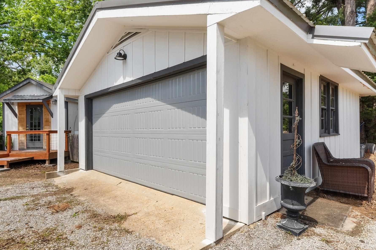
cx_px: 206
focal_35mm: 21
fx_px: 219
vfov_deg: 59.5
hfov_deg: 81.0
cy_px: 123
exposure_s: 1/50
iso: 100
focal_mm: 10
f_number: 8
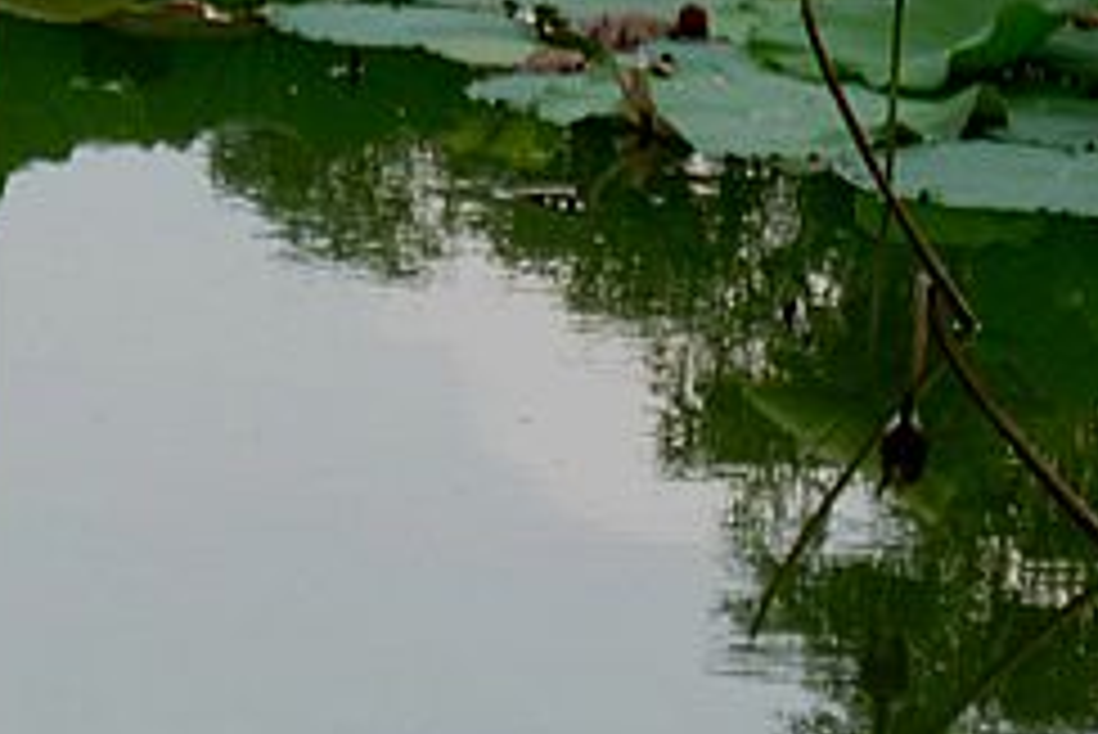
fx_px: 11657
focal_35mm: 382
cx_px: -495
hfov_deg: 5.3
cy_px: 1234
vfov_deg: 3.6
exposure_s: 1/60
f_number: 5.3
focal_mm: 20.2
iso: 100
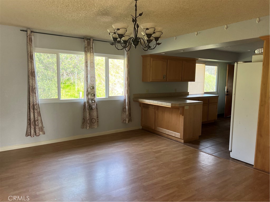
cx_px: 135
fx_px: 203
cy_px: 101
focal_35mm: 26
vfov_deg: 53.1
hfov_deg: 67.3
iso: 125
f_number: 1.5
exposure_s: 1/104
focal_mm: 5.7
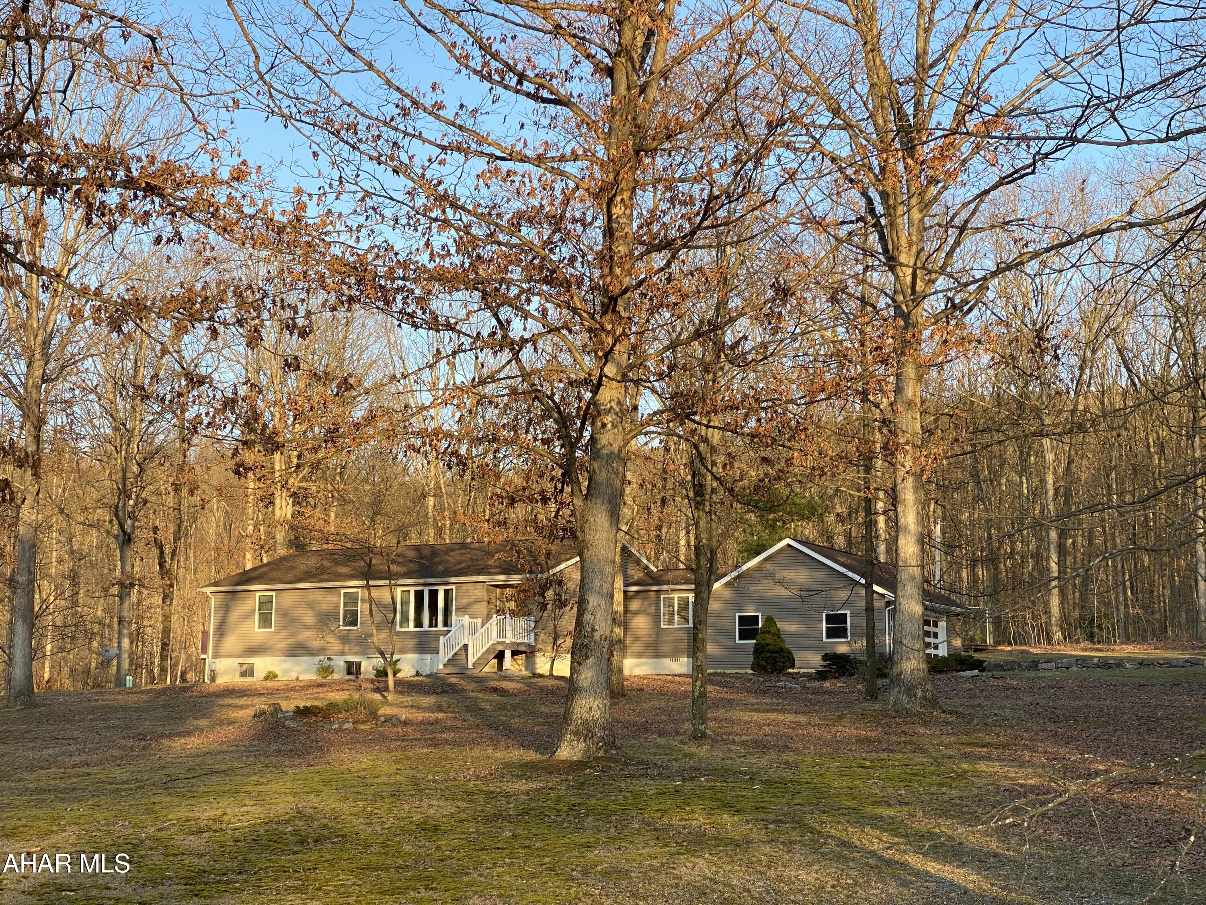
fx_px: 1812
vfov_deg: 28.0
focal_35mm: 52
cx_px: 603
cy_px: 452
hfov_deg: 36.8
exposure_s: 1/218
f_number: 2
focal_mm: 6
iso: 20
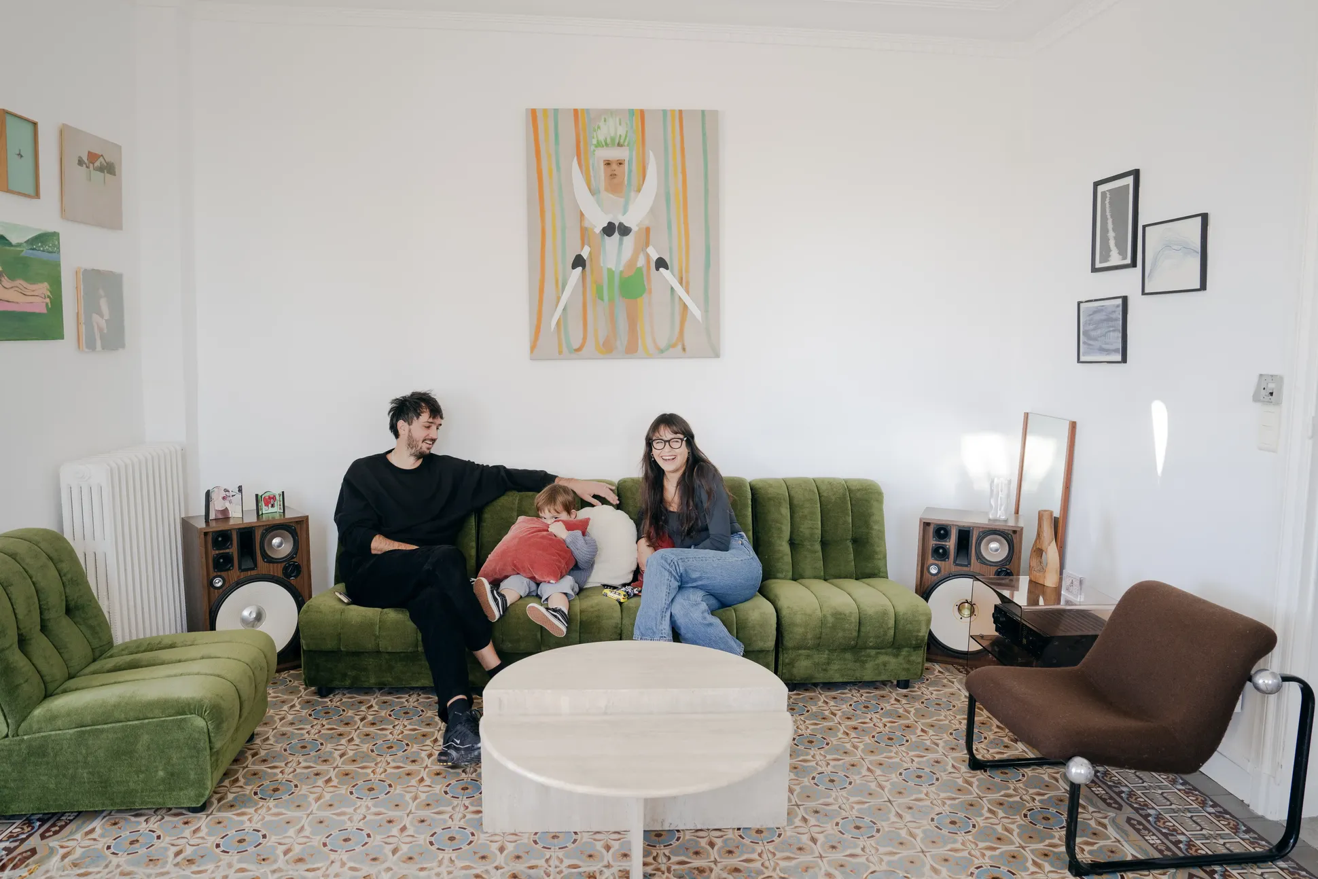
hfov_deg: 73.7
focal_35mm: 24
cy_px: 440
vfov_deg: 53.2
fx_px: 879
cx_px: 659
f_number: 2.8
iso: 400
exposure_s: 1/100
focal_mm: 24
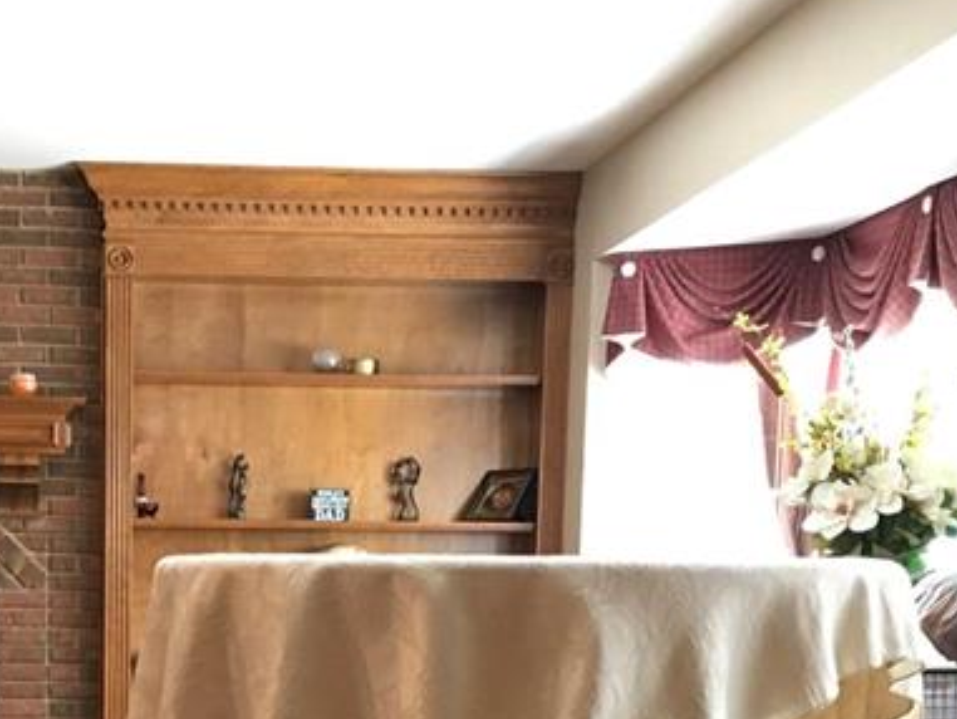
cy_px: 890
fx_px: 2157
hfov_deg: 24.6
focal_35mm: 78
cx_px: 186
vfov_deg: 17.9
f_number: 2.2
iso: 125
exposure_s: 1/30
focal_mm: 4.15
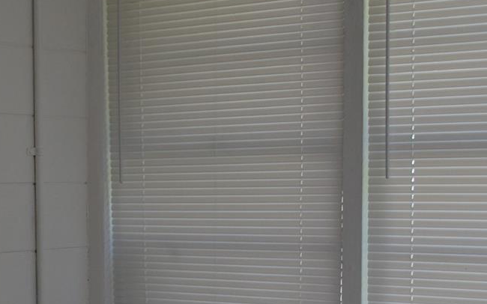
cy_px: 306
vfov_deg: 13.2
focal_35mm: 98
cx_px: 13
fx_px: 1300
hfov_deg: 20.6
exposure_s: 1/125
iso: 200
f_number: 5.6
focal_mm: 26
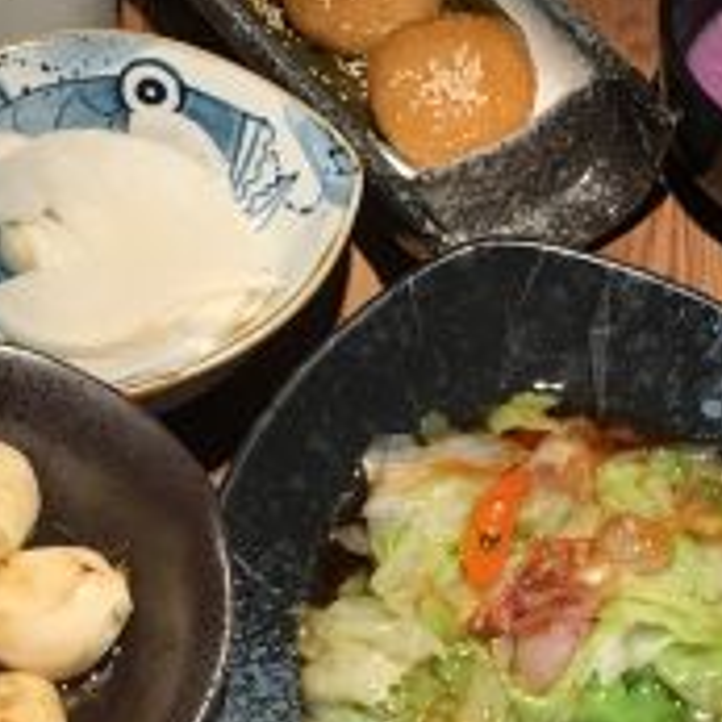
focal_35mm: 104
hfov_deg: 16.7
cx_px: 492
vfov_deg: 16.5
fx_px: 2454
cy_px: 661
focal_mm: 4.15
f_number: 2.2
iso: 40
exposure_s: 1/33
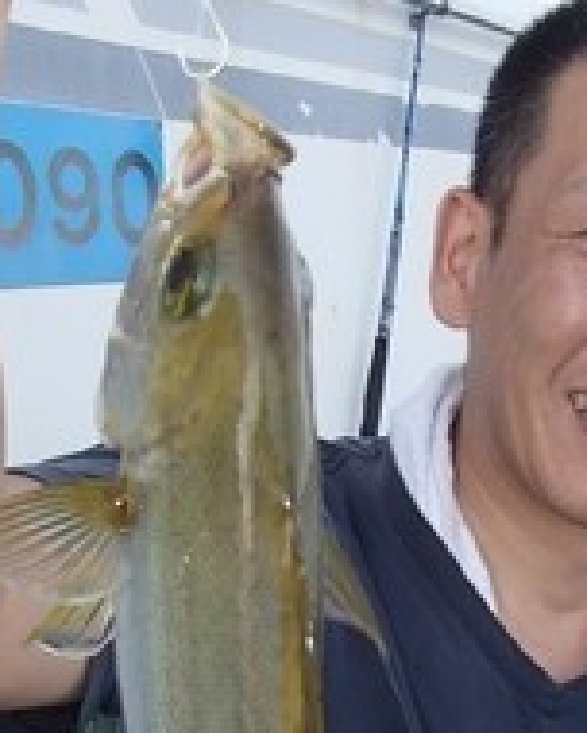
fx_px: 1498
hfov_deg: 22.1
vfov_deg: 27.3
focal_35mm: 69
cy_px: 517
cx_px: 382
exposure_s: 1/160
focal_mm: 5
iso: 100
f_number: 3.9
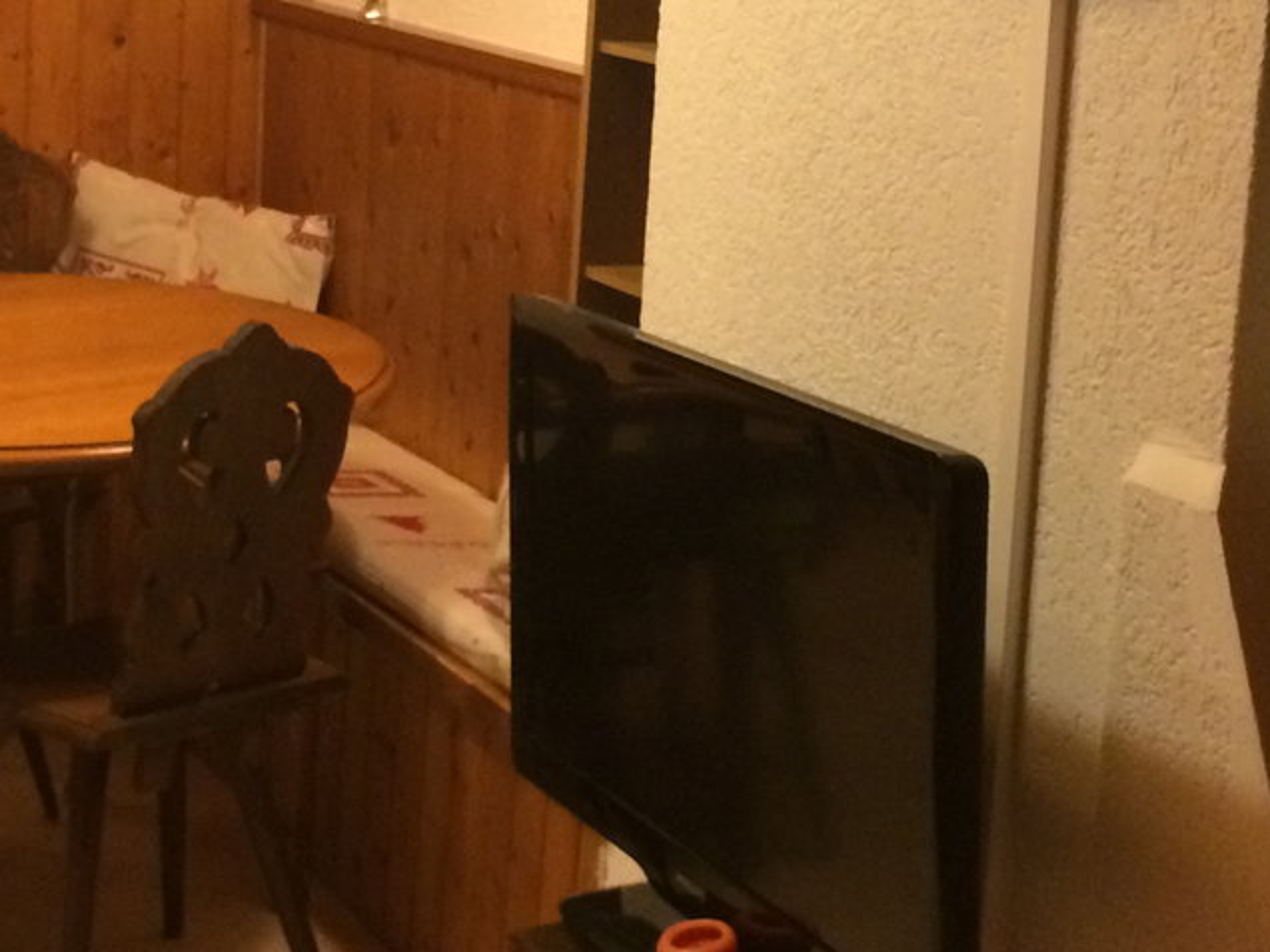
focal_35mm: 73
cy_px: 271
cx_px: 591
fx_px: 2678
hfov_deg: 26.7
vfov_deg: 20.1
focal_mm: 4.15
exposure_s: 1/17
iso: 250
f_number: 2.2
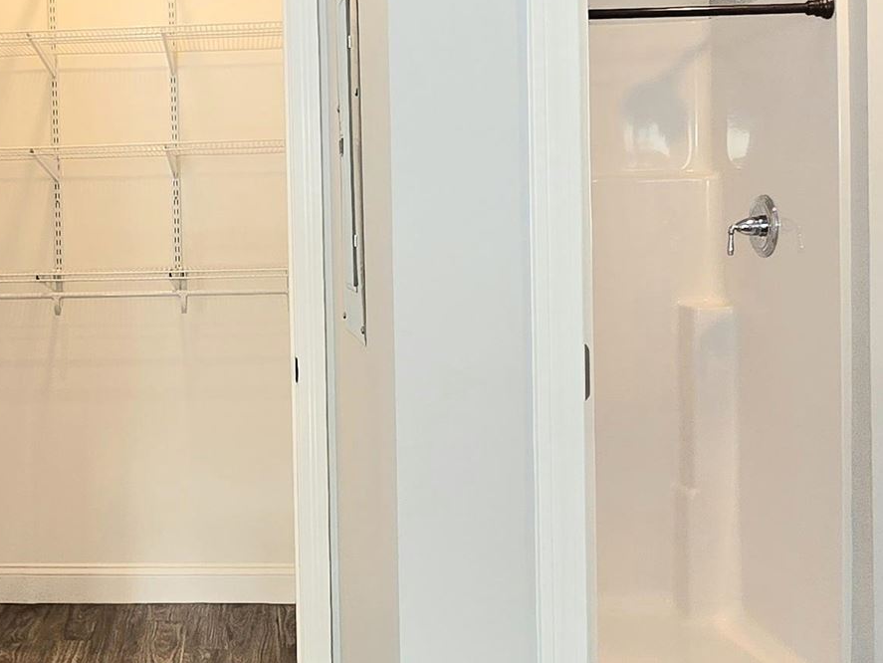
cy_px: 226
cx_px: 144
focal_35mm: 45
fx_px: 1148
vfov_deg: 32.0
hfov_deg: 39.9
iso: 100
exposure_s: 1/60.2
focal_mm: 2.2
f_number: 2.2
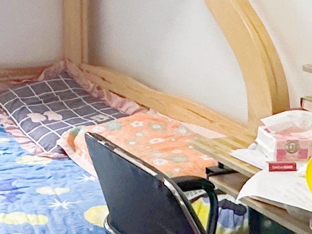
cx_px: -85
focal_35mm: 84
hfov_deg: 21.3
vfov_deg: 16.5
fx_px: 757
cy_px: -75
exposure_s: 1/99
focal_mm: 2.22
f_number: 2.2
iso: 250
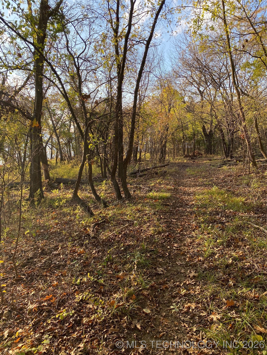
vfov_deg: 67.3
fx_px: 267
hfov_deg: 53.1
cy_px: 178
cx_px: 134
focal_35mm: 26
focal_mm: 4.25
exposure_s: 1/487
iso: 32
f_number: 1.8
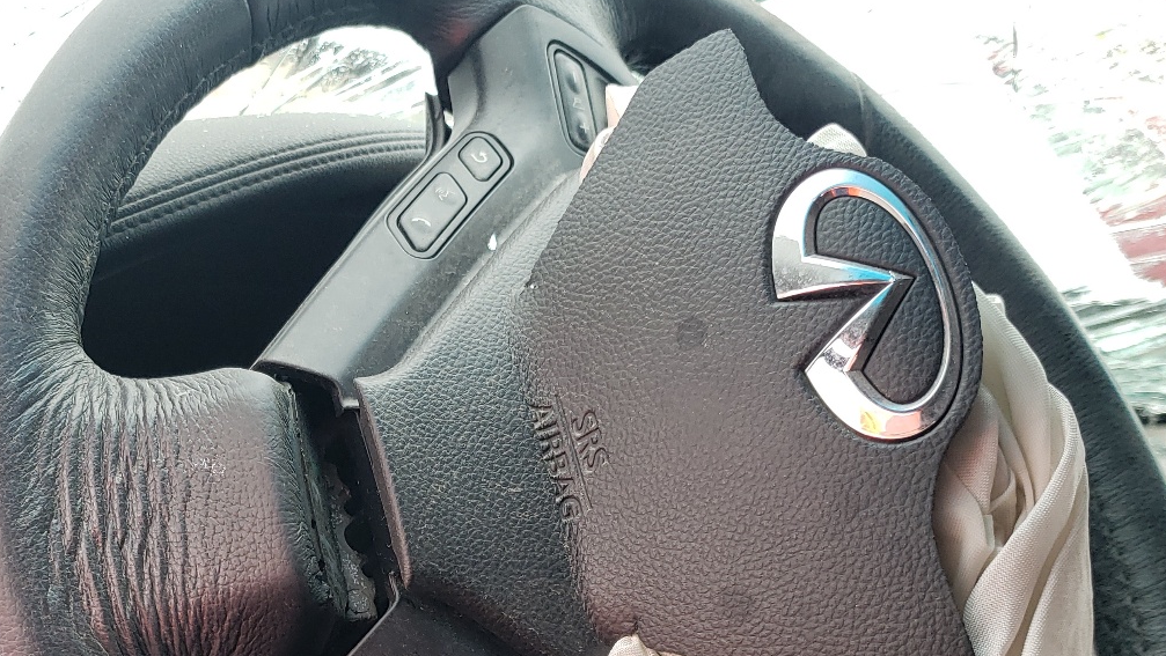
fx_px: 1392
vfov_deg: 25.2
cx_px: 367
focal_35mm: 45
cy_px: 670
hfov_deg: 44.6
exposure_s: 1/119
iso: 50
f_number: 1.5
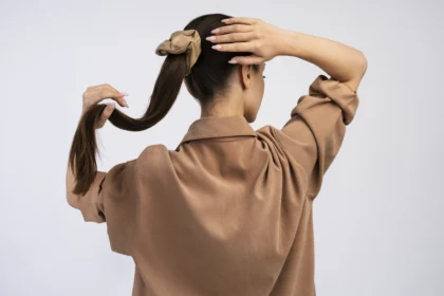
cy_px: 148
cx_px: 222
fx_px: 1048
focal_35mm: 85
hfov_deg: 23.9
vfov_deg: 16.1
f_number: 5.6
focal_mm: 85
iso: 100
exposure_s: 1/160
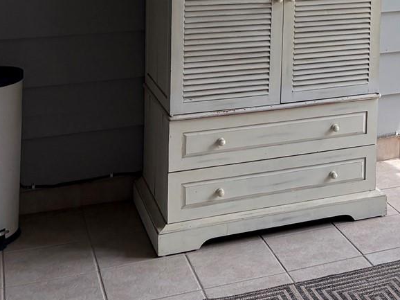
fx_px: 832
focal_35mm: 72
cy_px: -94
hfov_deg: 25.0
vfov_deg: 18.9
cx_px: 446
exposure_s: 1/548
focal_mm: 5.96
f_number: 1.6
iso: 64
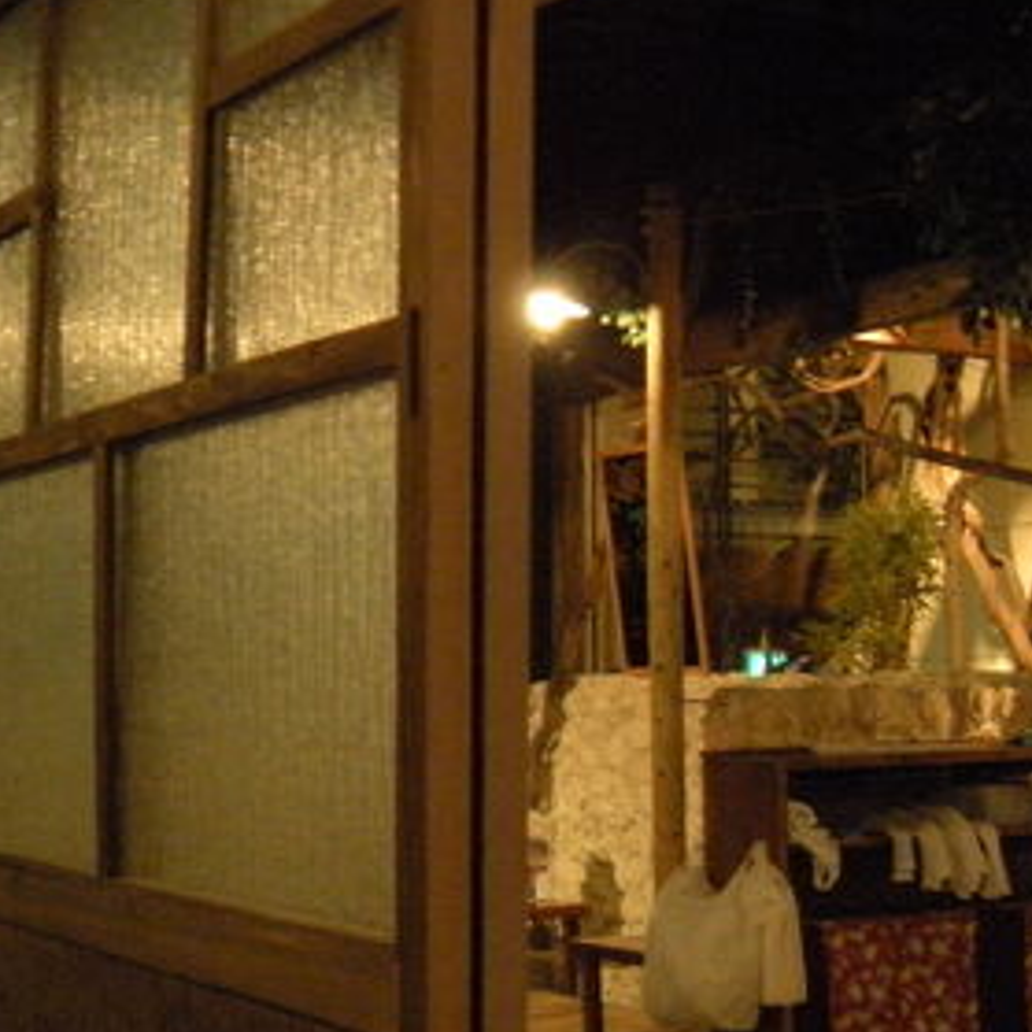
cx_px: 658
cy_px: 583
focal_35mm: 72
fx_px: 2429
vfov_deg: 24.0
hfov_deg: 23.9
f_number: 3.8
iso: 400
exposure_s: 1/5.4
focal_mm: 5.9
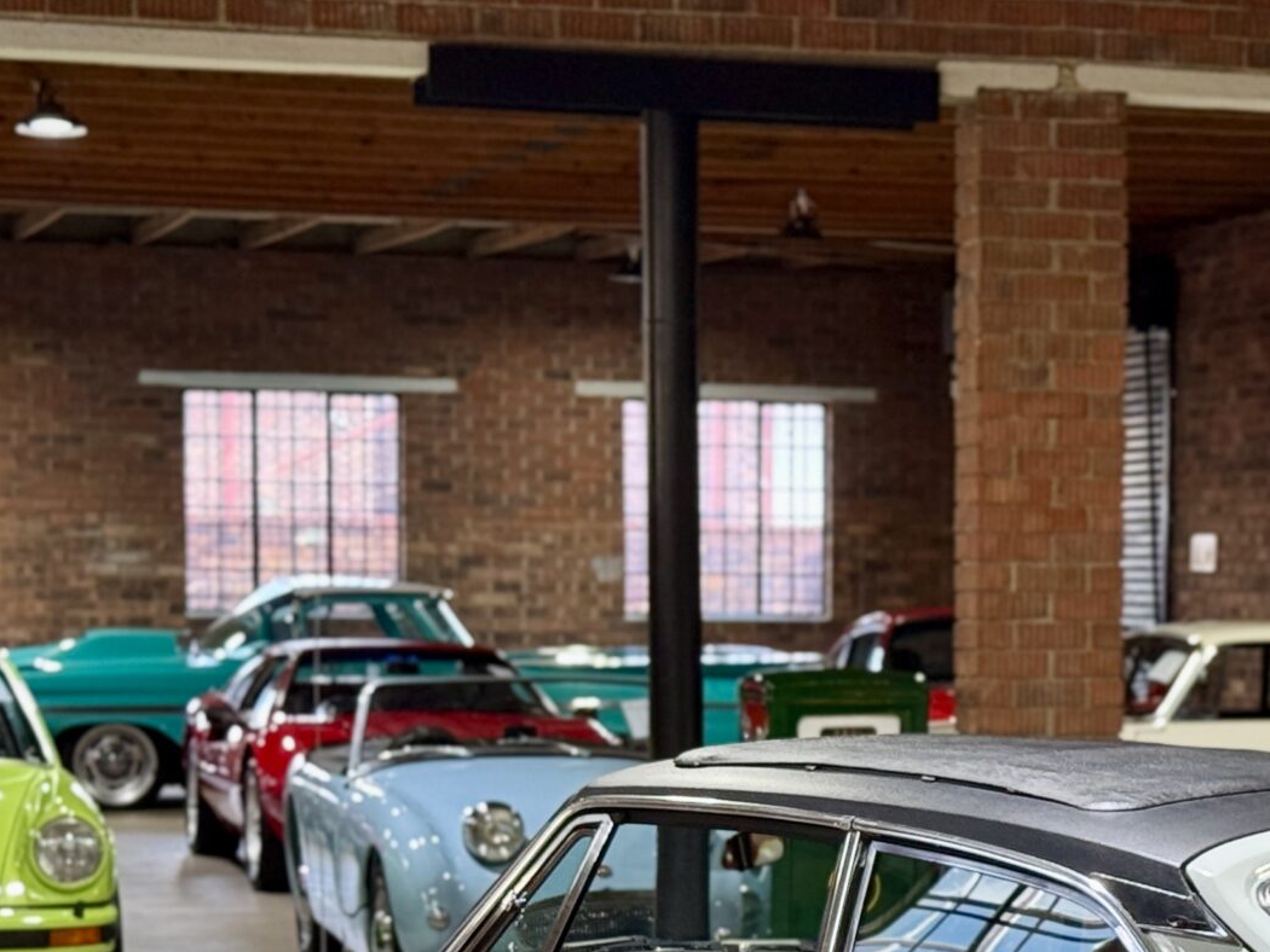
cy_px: 965
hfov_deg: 16.7
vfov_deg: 12.5
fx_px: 4294
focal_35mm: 117
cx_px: 951
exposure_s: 1/50
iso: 200
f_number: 1.78
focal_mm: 6.76
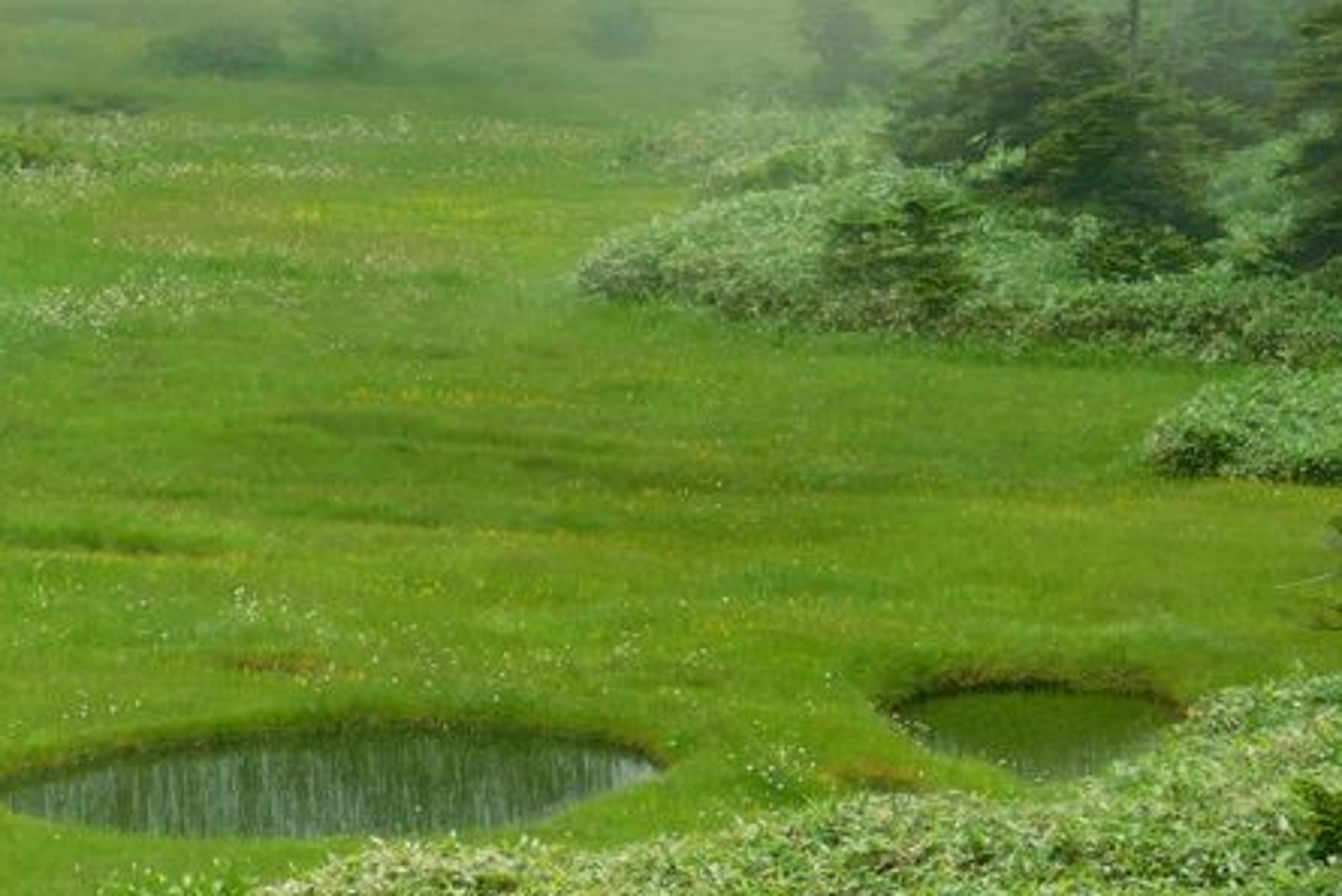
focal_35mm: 318
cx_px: 938
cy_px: 706
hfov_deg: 6.5
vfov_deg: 4.3
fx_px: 11858
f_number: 5.3
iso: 125
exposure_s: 1/500
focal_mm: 30.1
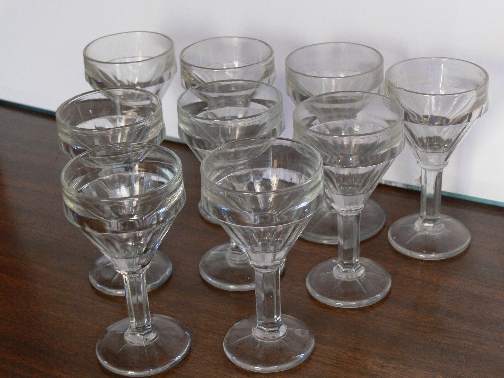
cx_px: 252
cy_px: 189
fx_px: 946
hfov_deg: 29.8
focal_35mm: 65
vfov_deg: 22.6
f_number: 3.2
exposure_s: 1/30
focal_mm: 12
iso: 160
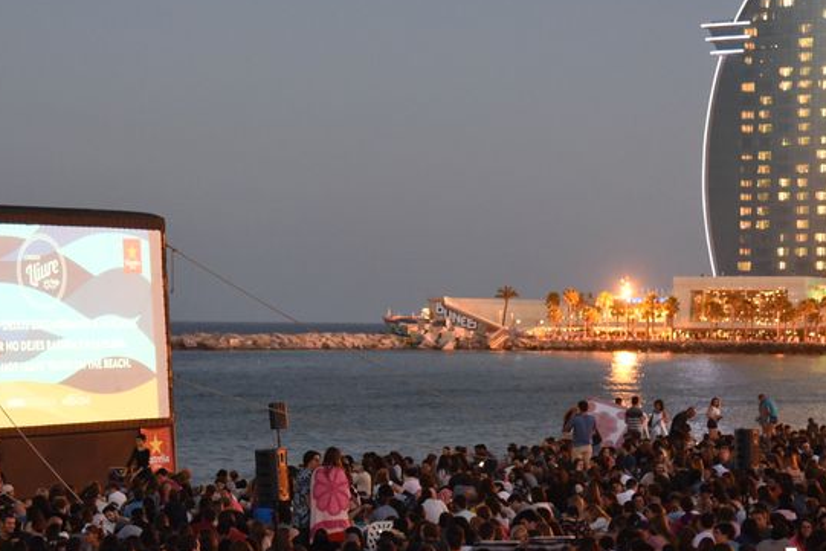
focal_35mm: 123
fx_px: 2823
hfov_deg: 16.6
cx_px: 295
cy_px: 355
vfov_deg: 11.1
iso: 4000
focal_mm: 65
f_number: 4
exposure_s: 1/25
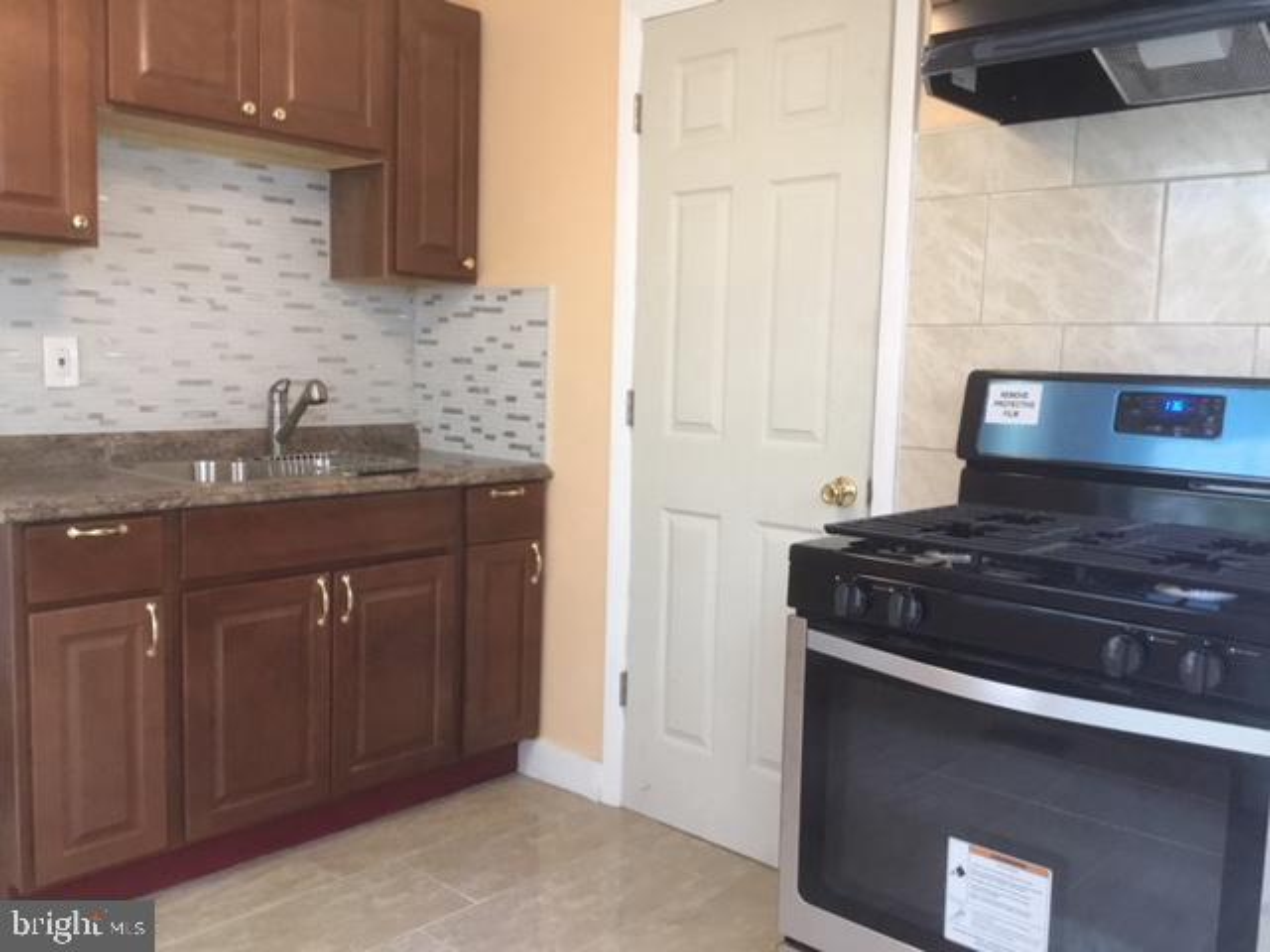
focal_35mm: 31
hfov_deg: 58.4
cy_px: 476
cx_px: 635
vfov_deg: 45.4
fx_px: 1137
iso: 160
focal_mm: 3.3
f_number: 2.4
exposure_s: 1/30
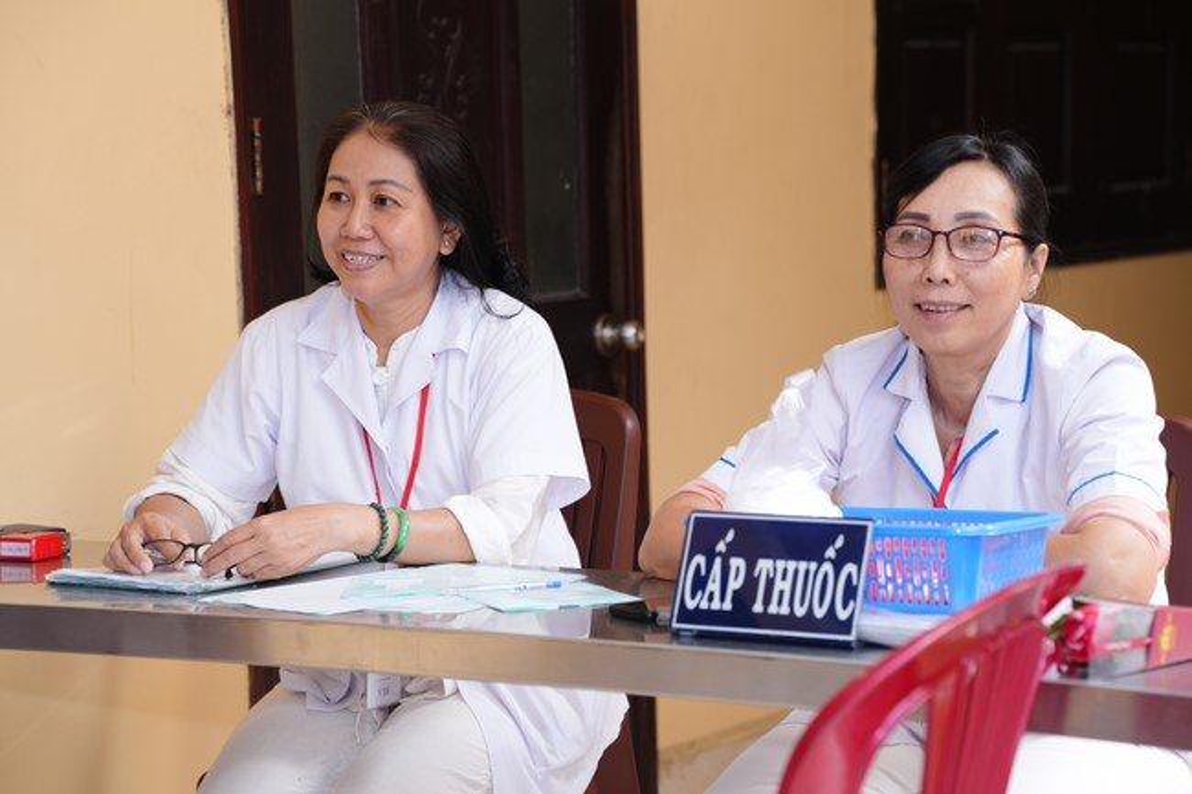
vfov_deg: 14.7
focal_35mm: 93
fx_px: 3078
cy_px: 397
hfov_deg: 21.9
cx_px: 596
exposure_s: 1/100
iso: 500
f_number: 4.5
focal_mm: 93
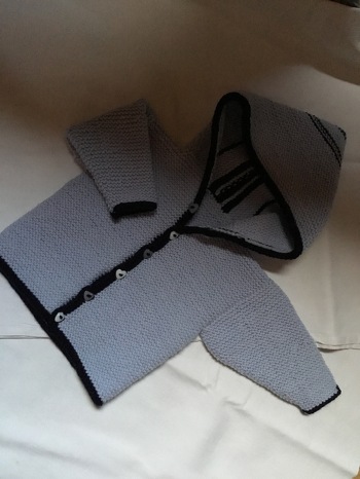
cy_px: 240
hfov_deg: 45.5
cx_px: 180
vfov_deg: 58.3
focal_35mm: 31
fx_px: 429
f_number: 2.4
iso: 640
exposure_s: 1/17
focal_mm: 3.3
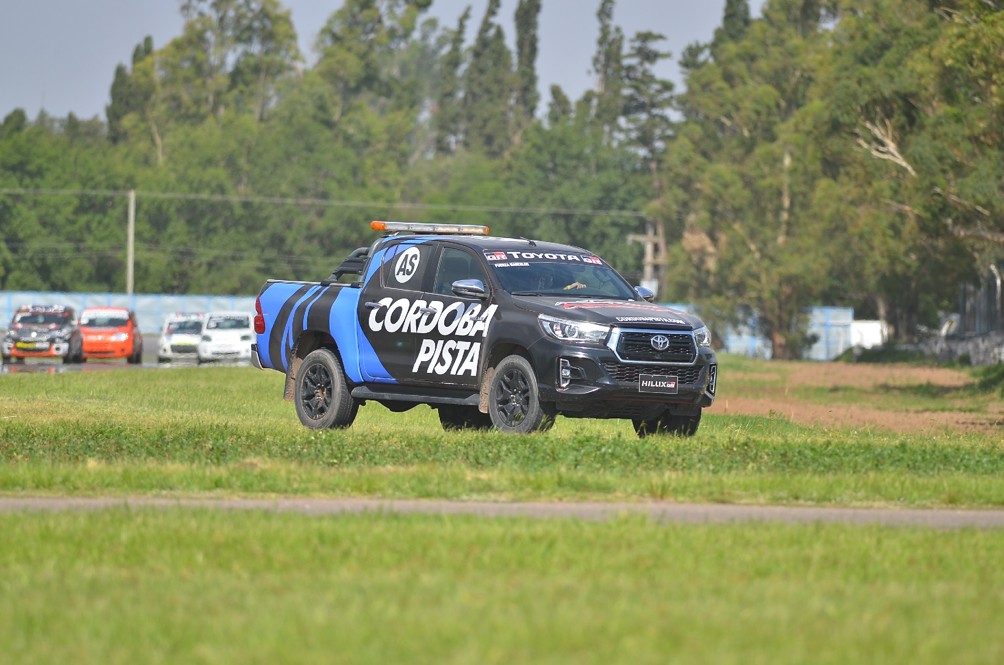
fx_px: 12523
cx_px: 502
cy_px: 332
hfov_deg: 4.6
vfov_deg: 3.0
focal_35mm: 450
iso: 200
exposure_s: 1/2000
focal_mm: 300
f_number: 4
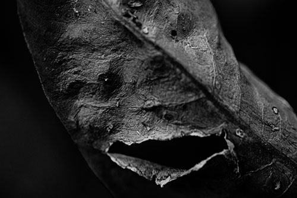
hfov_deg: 9.8
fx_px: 1732
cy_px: 99
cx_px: 148
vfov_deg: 6.5
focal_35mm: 210
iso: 640
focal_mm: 210
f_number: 7.1
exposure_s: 1/500
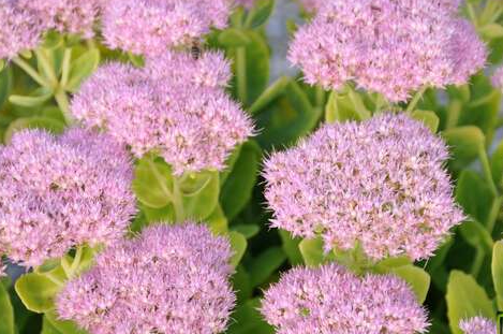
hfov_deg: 9.9
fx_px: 2901
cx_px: 263
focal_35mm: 208
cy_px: 169
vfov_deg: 6.6
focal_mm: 130
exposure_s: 1/160
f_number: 6.3
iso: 200
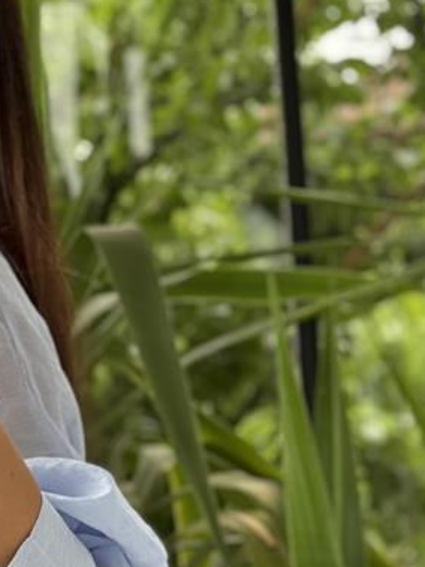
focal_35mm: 169
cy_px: 545
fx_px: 2768
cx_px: -111
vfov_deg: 11.6
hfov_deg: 8.7
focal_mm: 6.76
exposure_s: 1/172
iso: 64
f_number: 1.78
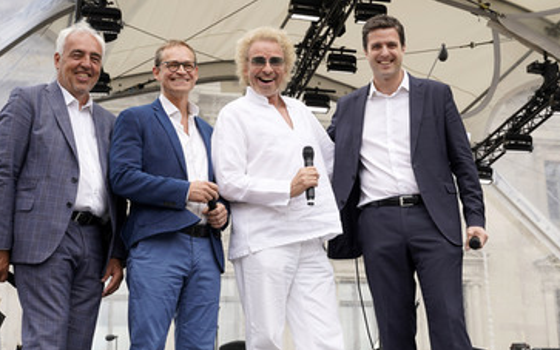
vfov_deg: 22.7
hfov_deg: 35.6
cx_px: 240
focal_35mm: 57
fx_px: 870
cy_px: 194
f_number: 7.1
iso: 200
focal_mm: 45
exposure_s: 1/200
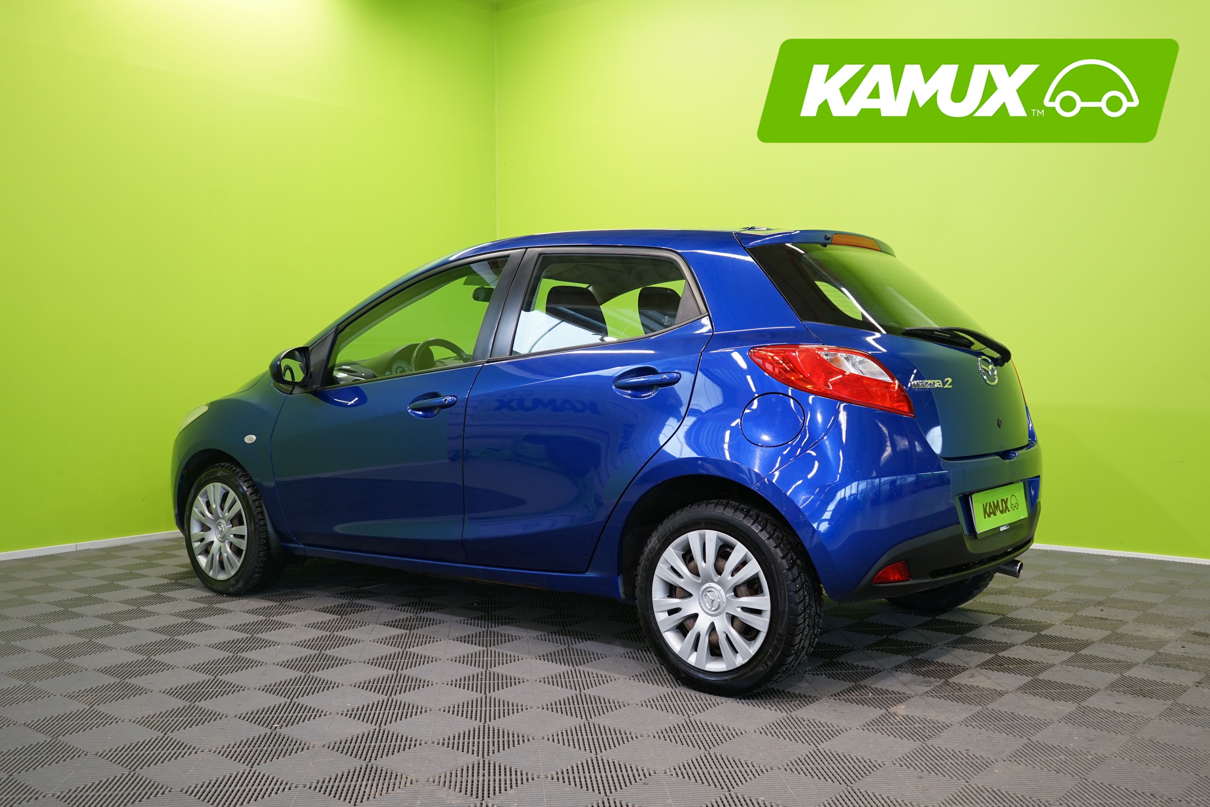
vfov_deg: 38.9
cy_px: 404
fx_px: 1143
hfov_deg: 55.8
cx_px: 605
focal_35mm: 34
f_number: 5
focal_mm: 34
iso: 500
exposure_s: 1/30
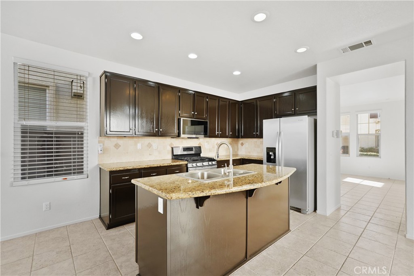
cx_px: 207
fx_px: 184
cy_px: 138
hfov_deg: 96.7
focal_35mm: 16
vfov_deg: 73.8
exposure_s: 1/15
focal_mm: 16
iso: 320
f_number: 4.5
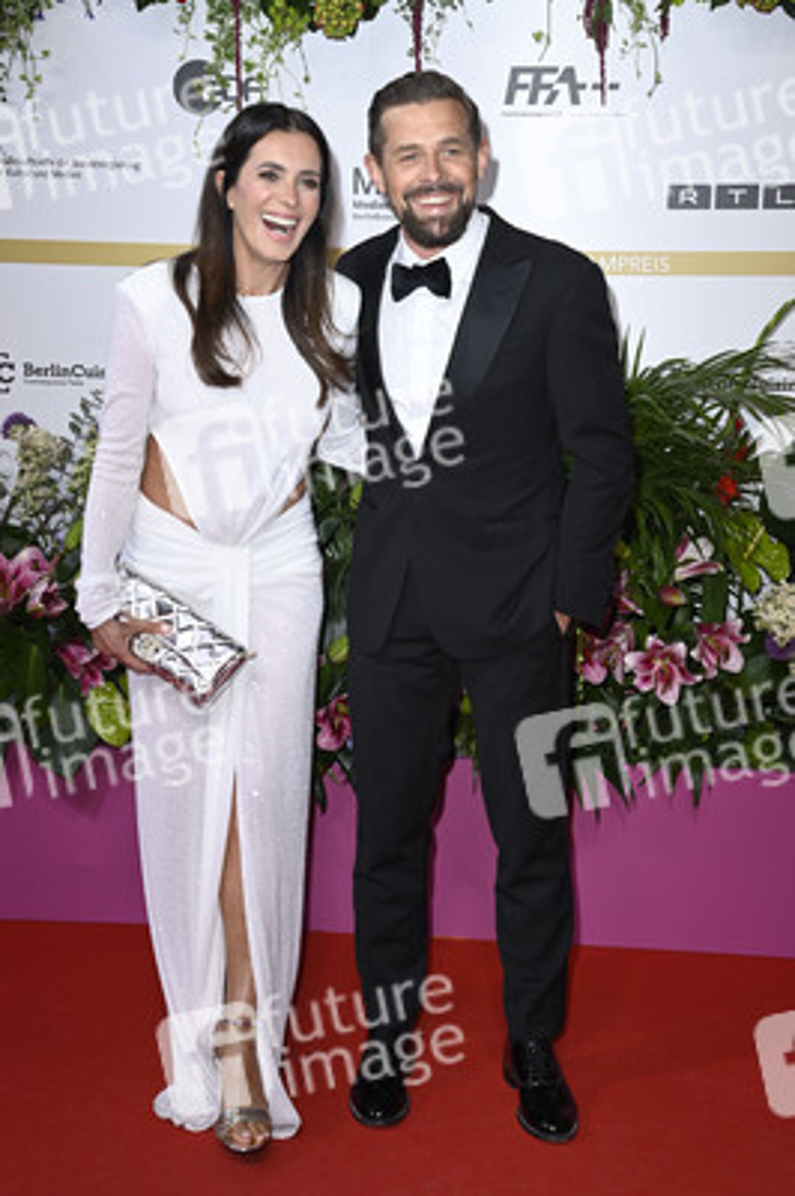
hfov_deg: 23.3
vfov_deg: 34.5
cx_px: 398
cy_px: 598
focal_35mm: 58
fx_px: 1924
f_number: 6.3
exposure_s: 1/250
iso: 640
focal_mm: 58
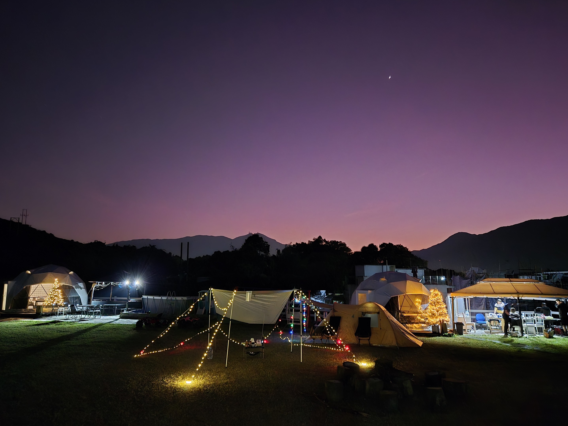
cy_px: 219
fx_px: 394
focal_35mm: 24
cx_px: 284
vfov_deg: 56.8
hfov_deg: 71.6
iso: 2500
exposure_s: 1/17
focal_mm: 5.4
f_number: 1.8
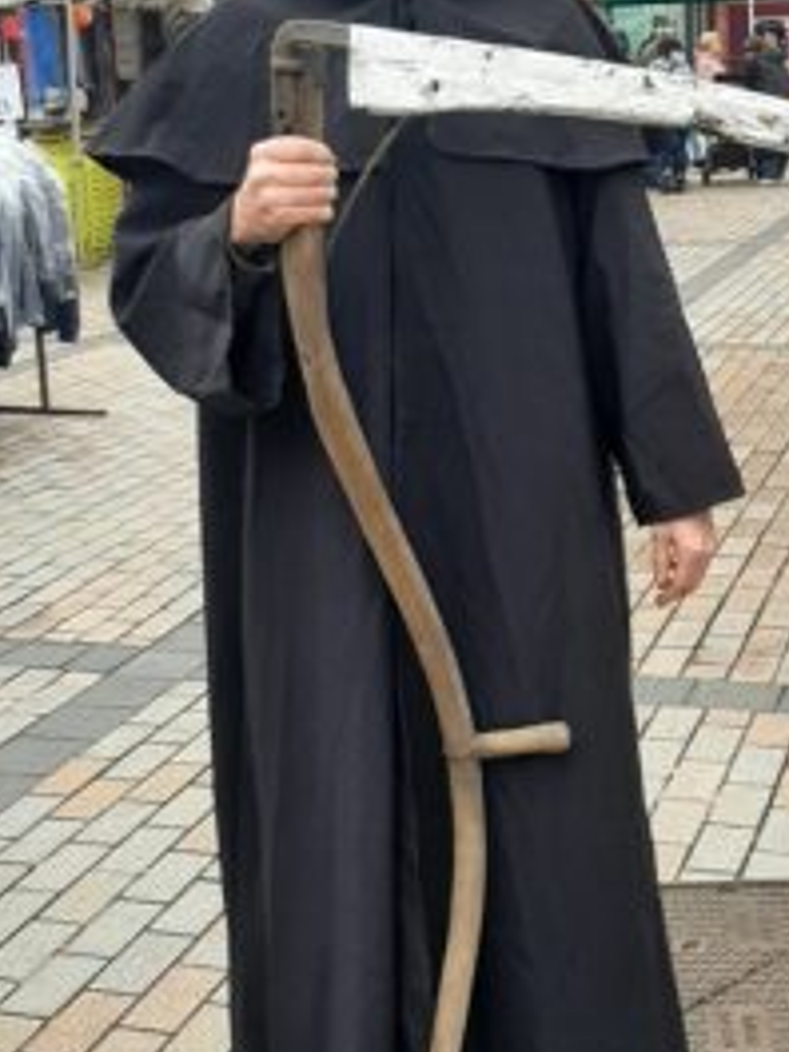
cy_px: 418
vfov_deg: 32.6
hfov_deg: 24.7
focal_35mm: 59
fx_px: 1793
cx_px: 506
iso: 40
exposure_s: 1/363
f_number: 1.7
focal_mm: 3.93
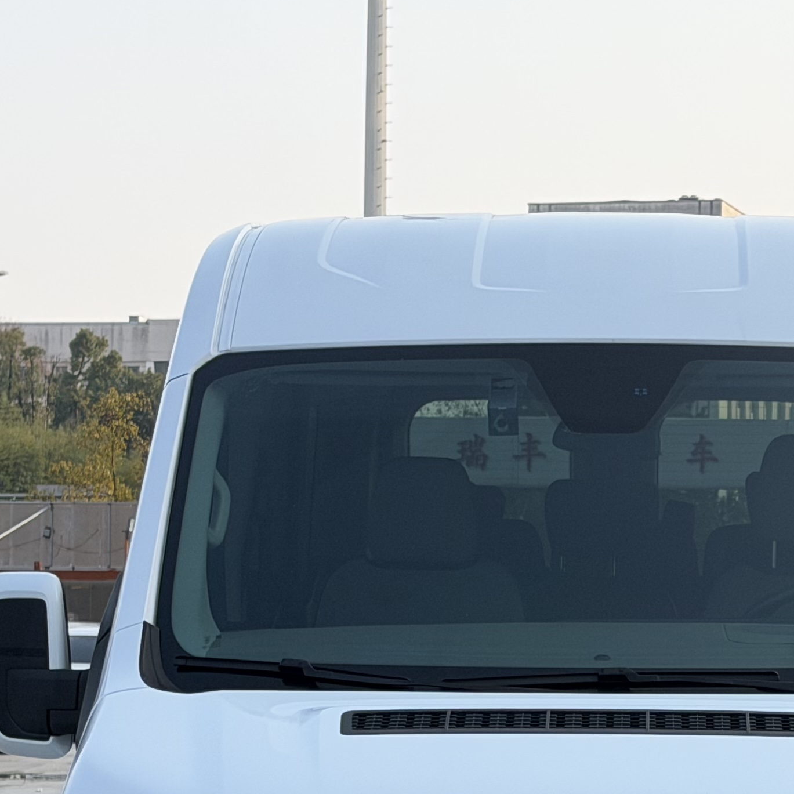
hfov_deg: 13.9
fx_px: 3244
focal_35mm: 125
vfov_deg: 13.7
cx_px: 631
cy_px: 831
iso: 64
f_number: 1.78
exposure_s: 1/1285
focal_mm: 6.76
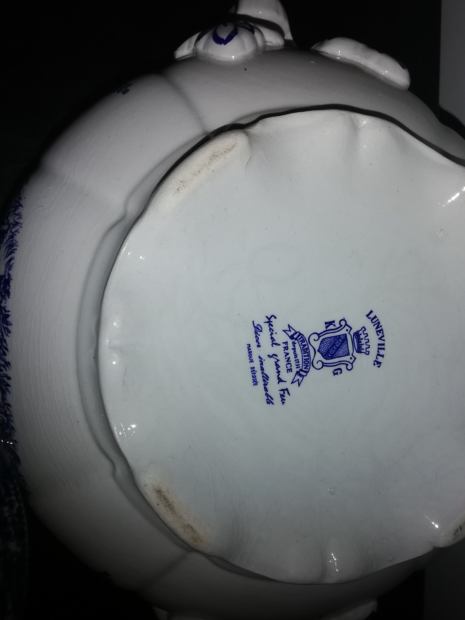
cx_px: 271
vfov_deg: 52.3
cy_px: 370
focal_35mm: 35
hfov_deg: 40.6
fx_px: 627
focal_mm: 3.81
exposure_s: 1/100
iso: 80
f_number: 2.2
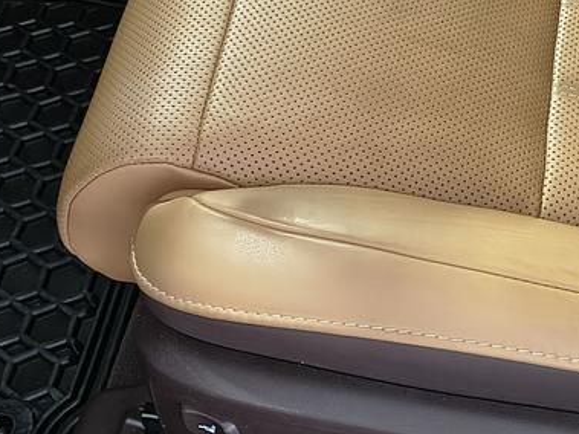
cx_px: 419
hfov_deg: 23.9
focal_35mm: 81
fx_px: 1354
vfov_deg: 17.8
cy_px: 21
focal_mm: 5.56
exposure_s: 1/40
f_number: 1.8
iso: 1131
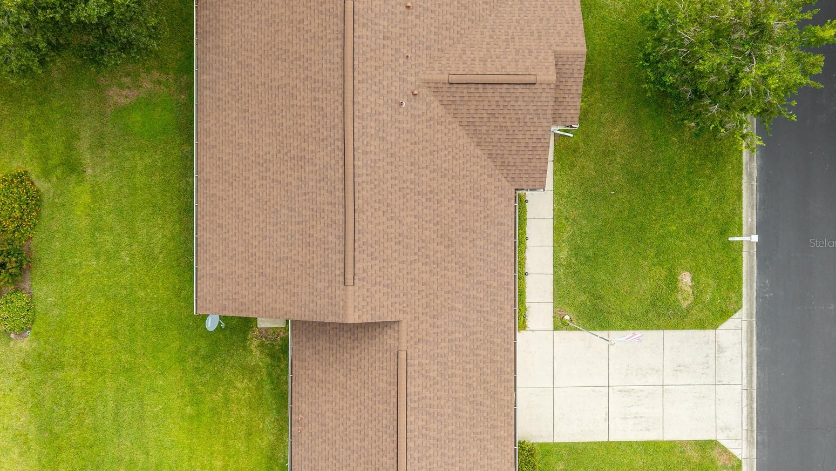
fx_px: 599
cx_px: 429
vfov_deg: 42.9
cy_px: 243
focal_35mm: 27
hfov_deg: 69.8
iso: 100
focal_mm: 8.67
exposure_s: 1/800
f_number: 1.8
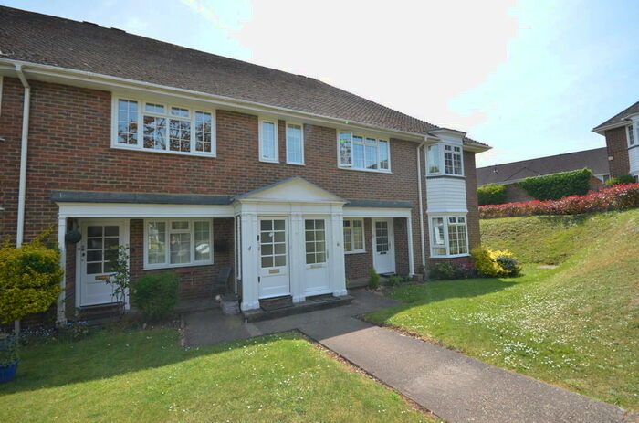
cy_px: 212
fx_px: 266
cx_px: 320
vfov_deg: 77.0
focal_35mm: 15
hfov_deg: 100.5
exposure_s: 1/200
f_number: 7.1
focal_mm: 10
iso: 100
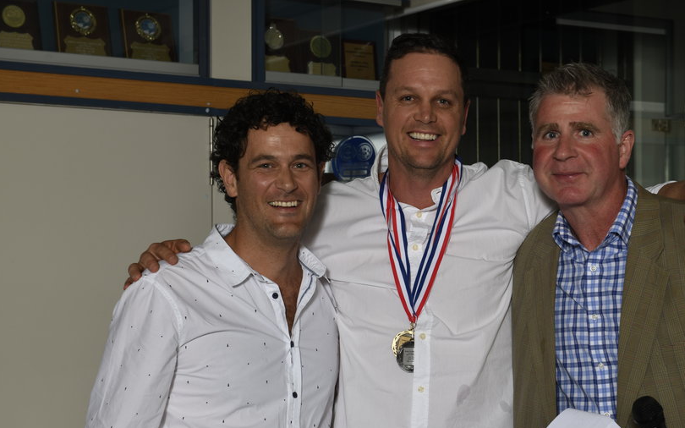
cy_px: 267
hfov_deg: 23.5
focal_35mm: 88
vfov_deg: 14.8
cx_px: 418
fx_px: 1643
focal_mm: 70
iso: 320
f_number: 9
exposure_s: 1/125
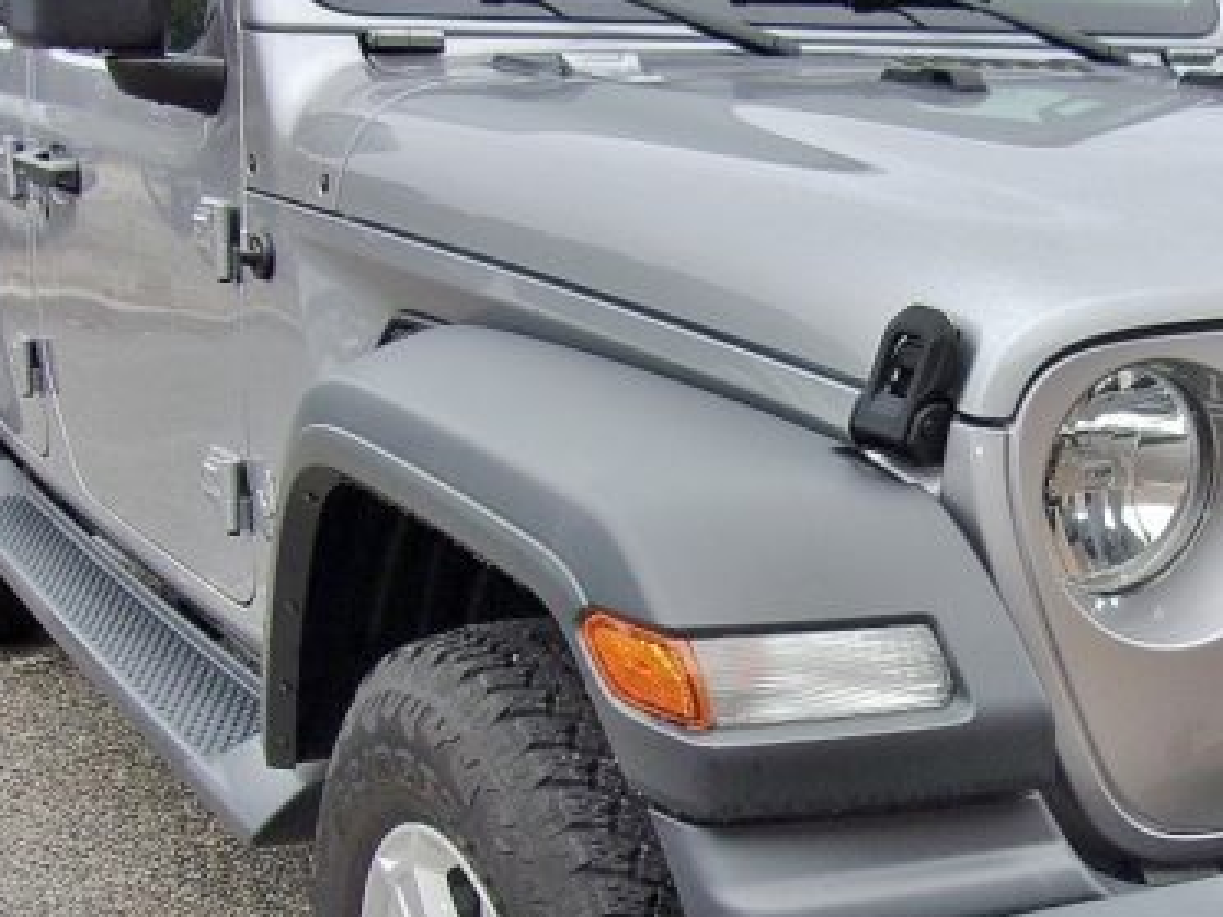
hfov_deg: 32.4
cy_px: 611
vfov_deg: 25.1
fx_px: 2049
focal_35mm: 58
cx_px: 960
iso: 80
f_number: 3
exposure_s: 1/70
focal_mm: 4.9
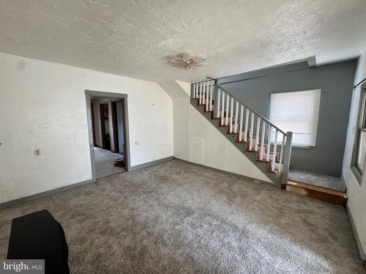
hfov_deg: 102.1
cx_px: 183
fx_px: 148
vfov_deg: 85.7
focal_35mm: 14
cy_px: 137
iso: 320
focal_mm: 2.22
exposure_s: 1/99
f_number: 2.2
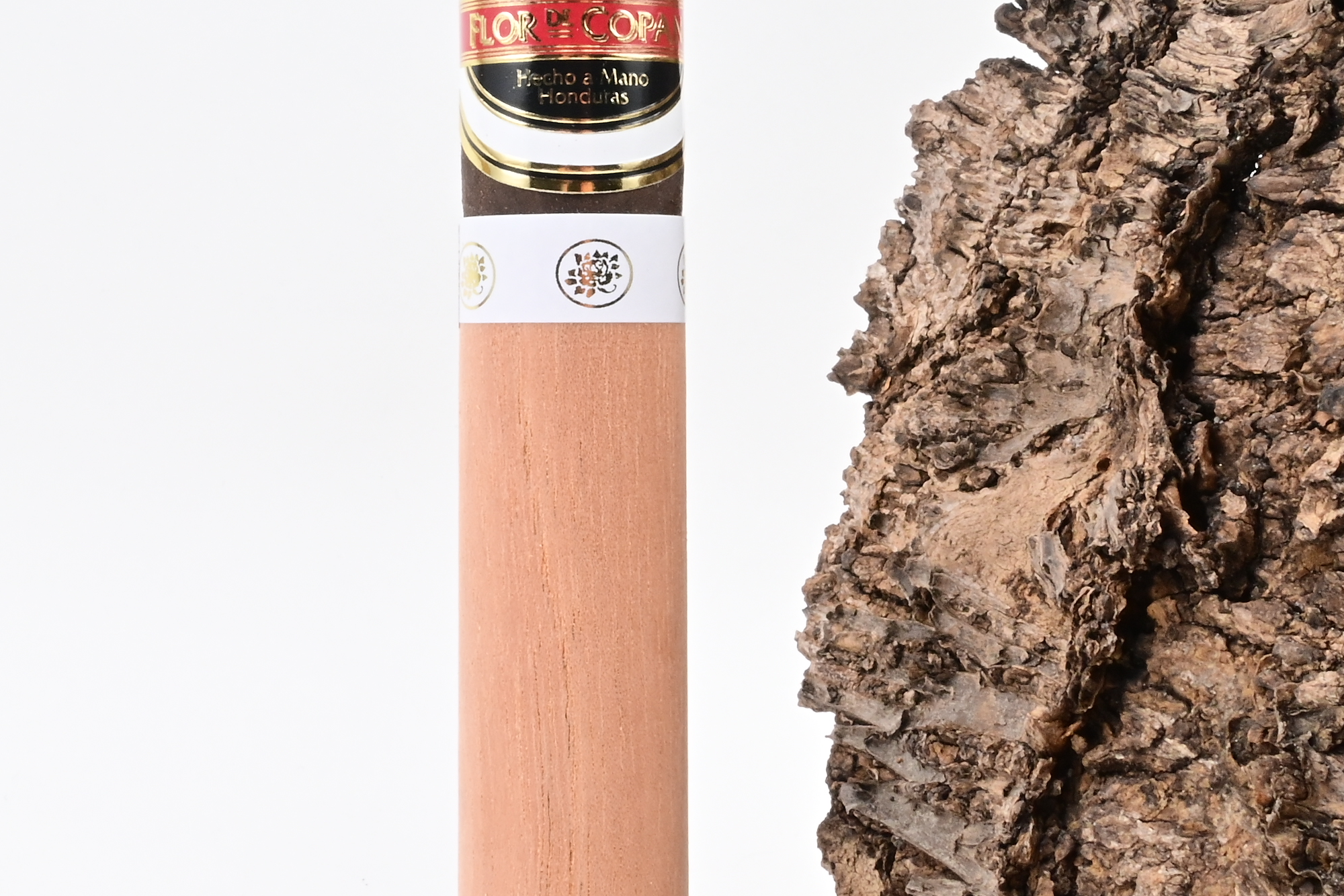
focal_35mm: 72
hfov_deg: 28.0
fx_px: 2689
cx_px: 550
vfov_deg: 18.9
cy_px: 322
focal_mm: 23
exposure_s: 1/15
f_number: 22
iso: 500
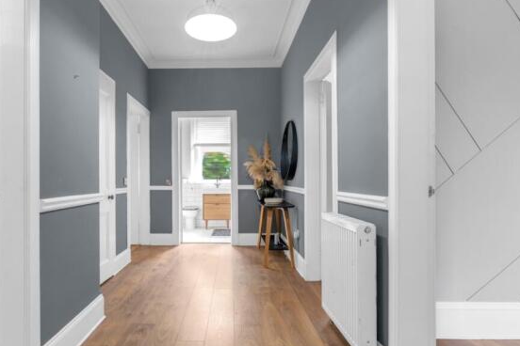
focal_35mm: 19
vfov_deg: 64.5
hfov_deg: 86.8
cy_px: 184
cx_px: 245
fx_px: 274
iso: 200
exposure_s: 1/2.5
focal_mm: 16
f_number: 9
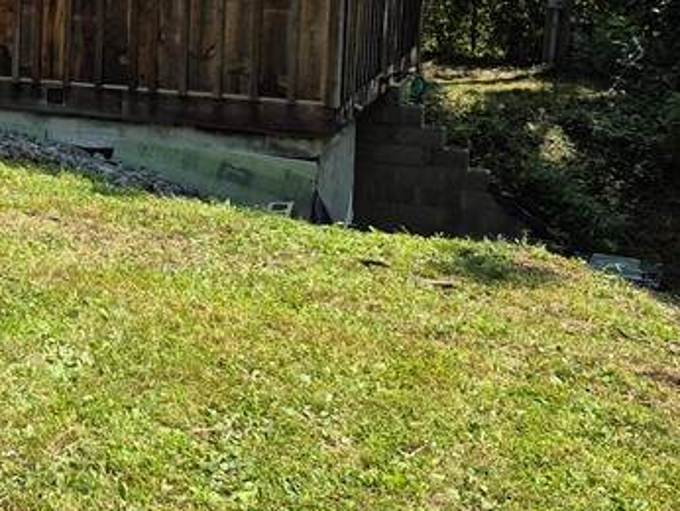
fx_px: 1337
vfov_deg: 21.1
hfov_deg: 23.4
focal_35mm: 68
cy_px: 28
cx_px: -318
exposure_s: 1/956
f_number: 1.8
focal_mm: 5.4
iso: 25
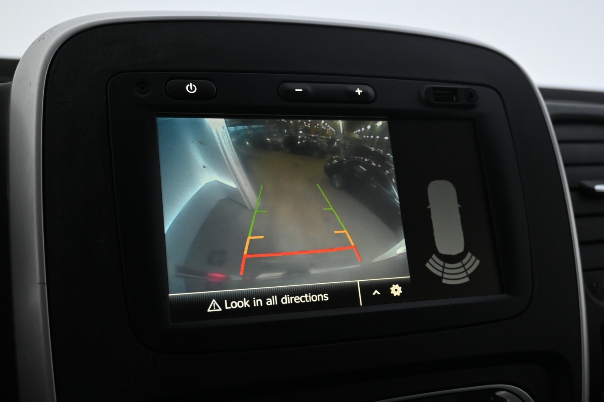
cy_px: 217
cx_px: 330
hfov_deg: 47.3
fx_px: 688
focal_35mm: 41
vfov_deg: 32.6
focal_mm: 24
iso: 1600
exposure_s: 1/40
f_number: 4.2
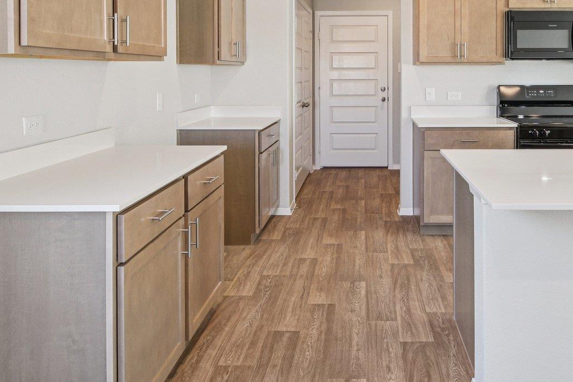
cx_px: 366
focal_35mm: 30
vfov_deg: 41.0
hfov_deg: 60.9
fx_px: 478
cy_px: 55
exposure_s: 1/10
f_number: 8
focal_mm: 10
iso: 400
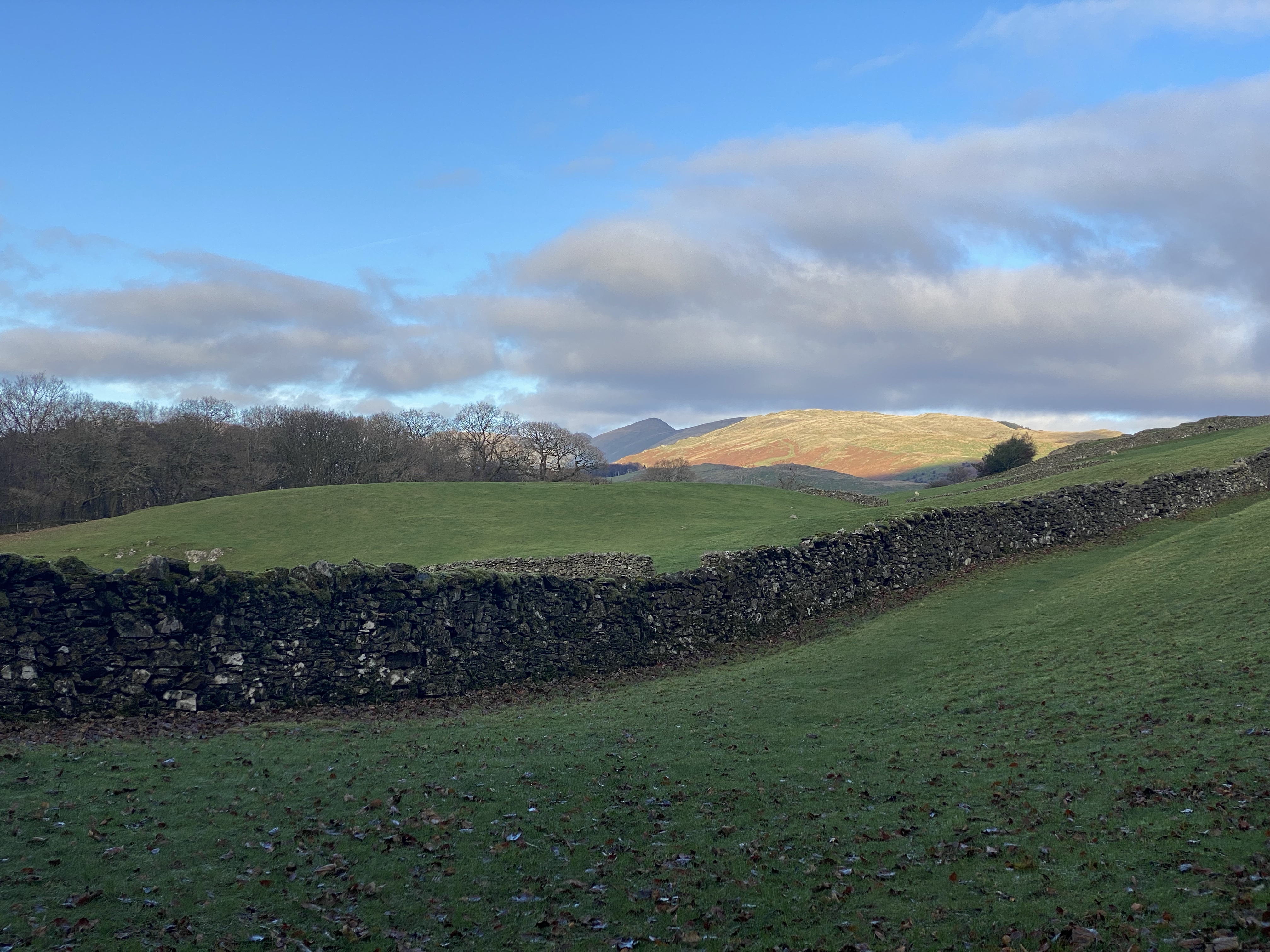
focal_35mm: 52
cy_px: 476
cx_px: 635
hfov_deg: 36.8
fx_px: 1908
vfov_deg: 28.0
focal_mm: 6
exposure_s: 1/940
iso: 20
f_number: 2
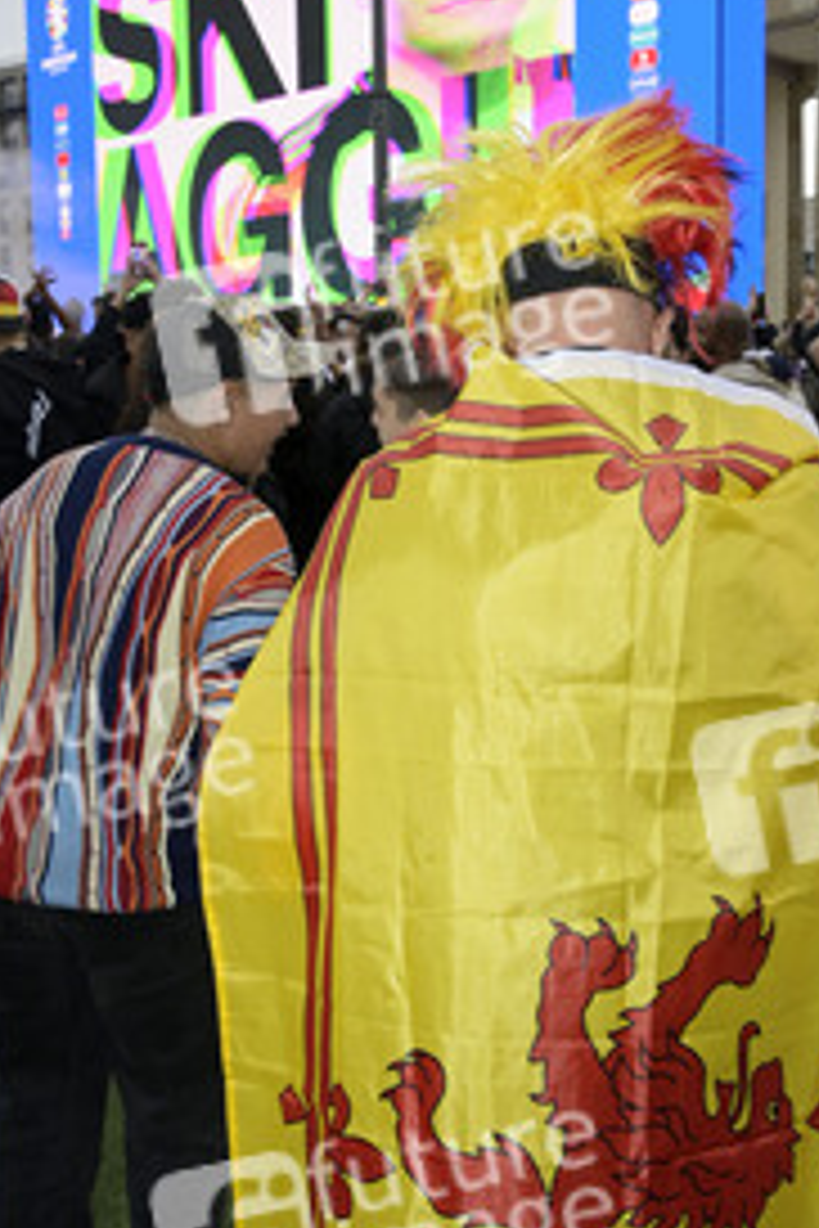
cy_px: 544
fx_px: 1399
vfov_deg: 47.3
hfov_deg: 32.5
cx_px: 513
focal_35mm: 41
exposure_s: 1/250
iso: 1250
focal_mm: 28
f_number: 9
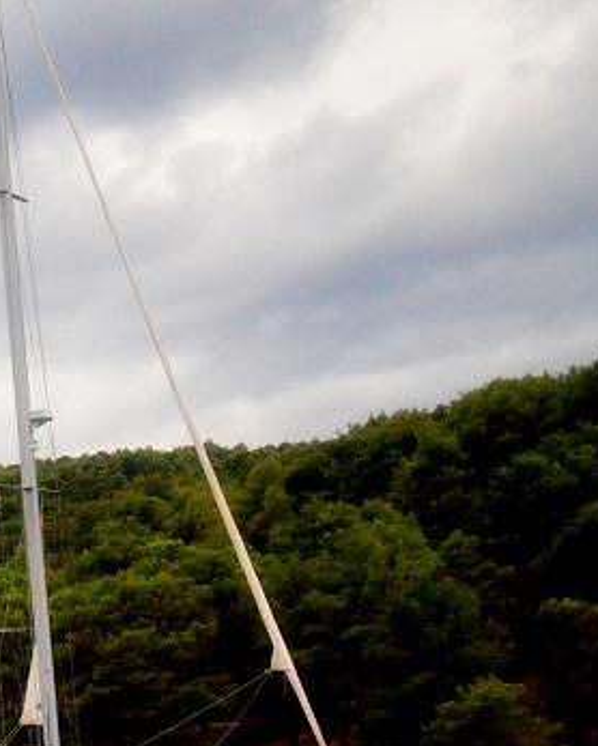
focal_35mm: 97
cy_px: 706
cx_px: -416
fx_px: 2144
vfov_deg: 19.3
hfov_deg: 14.3
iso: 5000
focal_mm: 24
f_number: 4
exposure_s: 1/1000
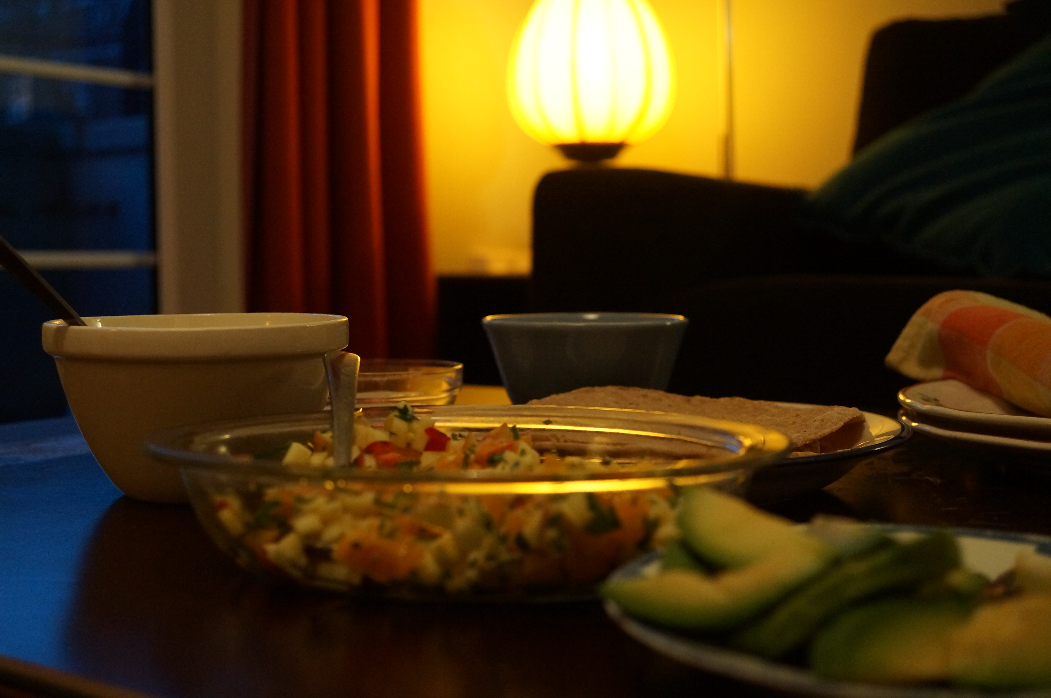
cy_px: 349
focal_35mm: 45
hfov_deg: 43.6
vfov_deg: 29.8
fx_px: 1312
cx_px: 526
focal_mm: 30
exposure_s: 1/60
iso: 1600
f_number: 4
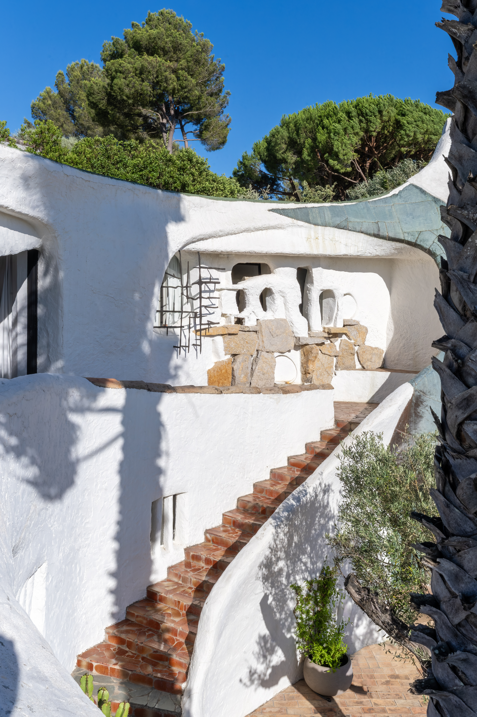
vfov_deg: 54.5
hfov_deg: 37.8
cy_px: 358
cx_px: 238
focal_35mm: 35
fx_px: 697
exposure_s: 1/1250
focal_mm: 35
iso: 800
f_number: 16
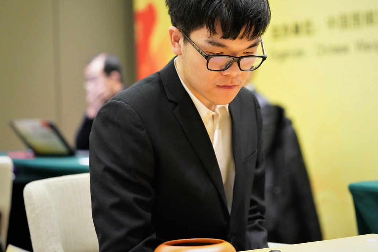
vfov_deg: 15.2
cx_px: 220
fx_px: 945
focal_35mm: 90
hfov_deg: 22.6
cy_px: 108
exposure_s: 1/80
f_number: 2.8
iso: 5000
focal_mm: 77
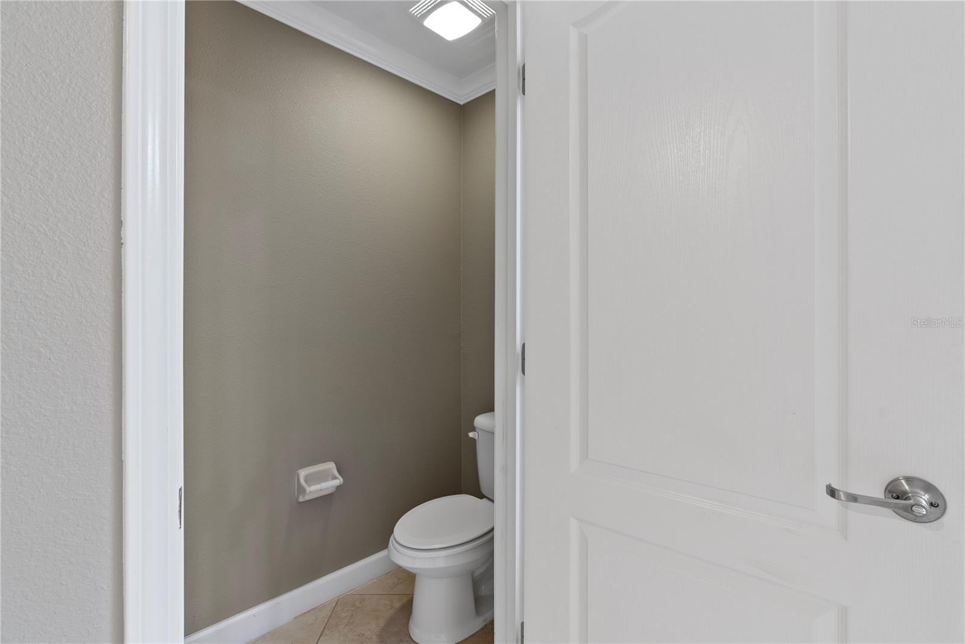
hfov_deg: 96.7
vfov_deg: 73.8
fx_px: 429
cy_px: 322
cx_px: 482
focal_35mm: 16
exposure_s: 1/1.25
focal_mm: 16
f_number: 8
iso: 400
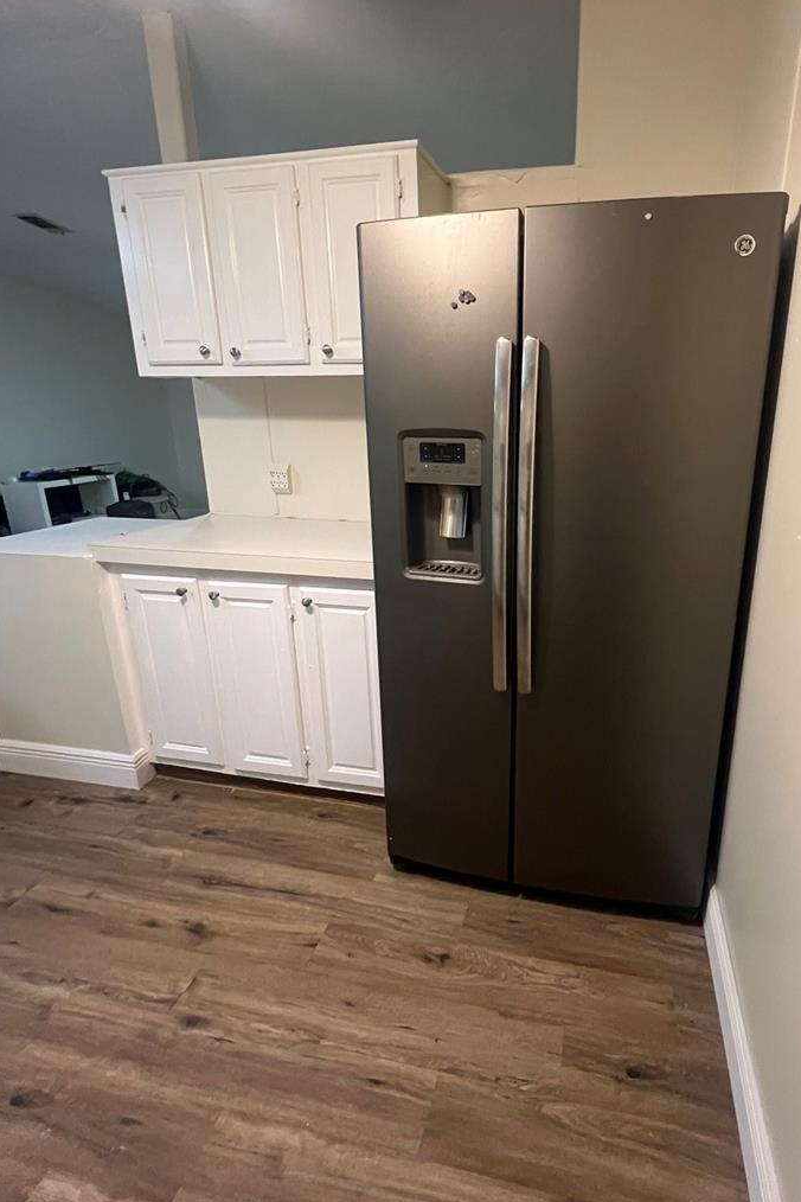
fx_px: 534
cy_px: 569
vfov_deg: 96.6
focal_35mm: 16
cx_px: 492
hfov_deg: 72.7
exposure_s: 1/60
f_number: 1.8
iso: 800
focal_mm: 1.57
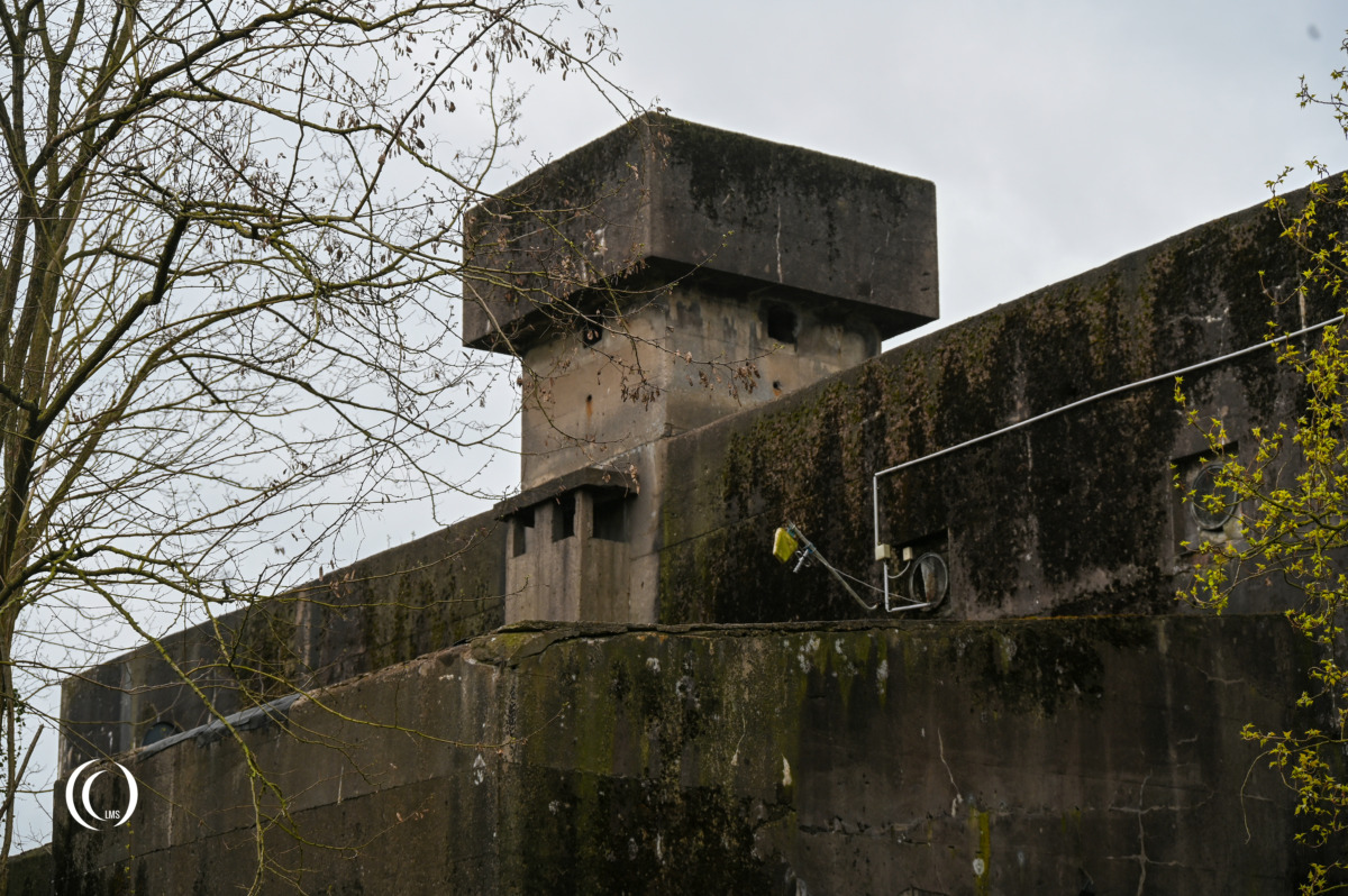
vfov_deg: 17.9
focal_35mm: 76
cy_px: 448
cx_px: 674
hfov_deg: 26.7
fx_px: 2843
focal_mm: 76
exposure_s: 1/80
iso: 160
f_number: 6
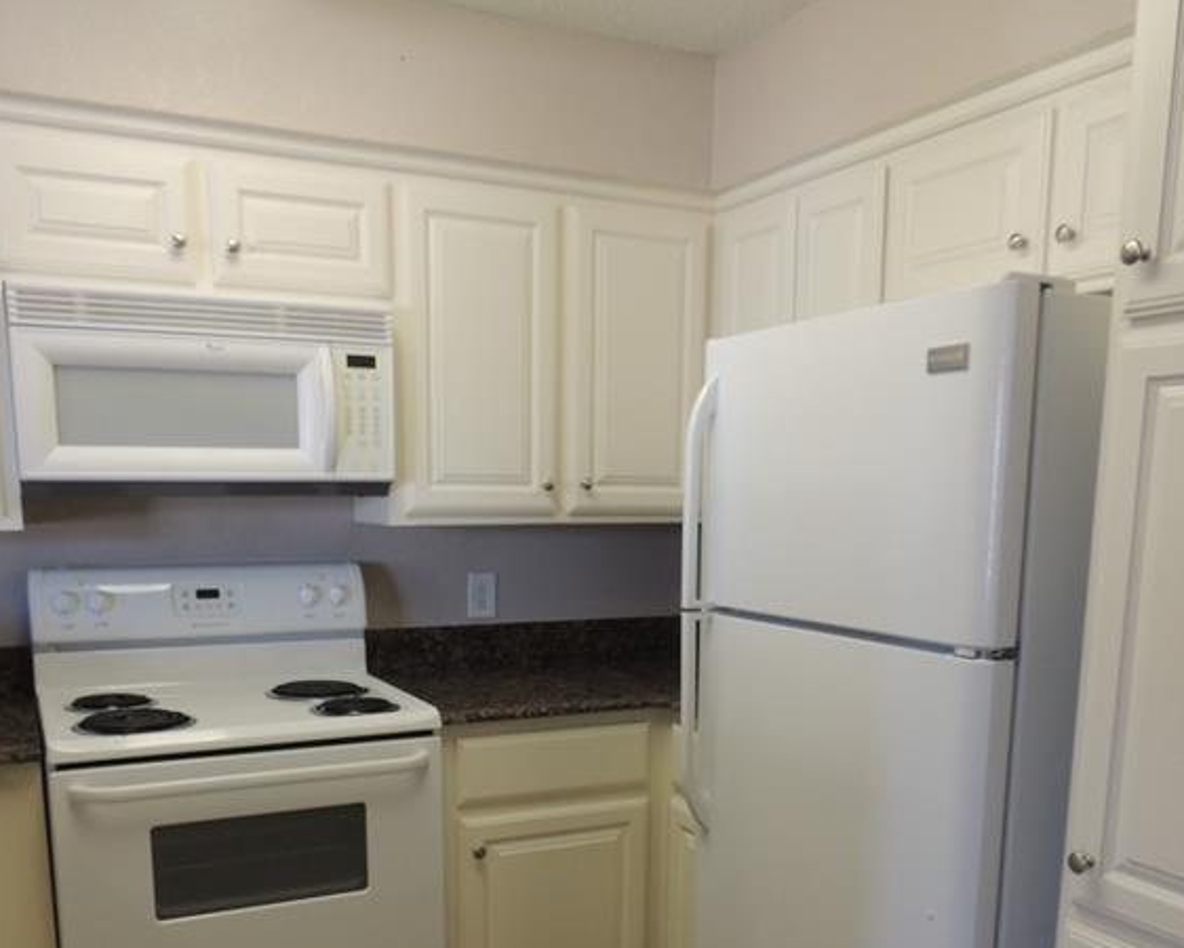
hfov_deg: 55.6
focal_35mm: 32
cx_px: 600
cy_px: 702
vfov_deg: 44.4
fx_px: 1122
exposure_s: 1/30
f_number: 3
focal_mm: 4.3
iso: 320
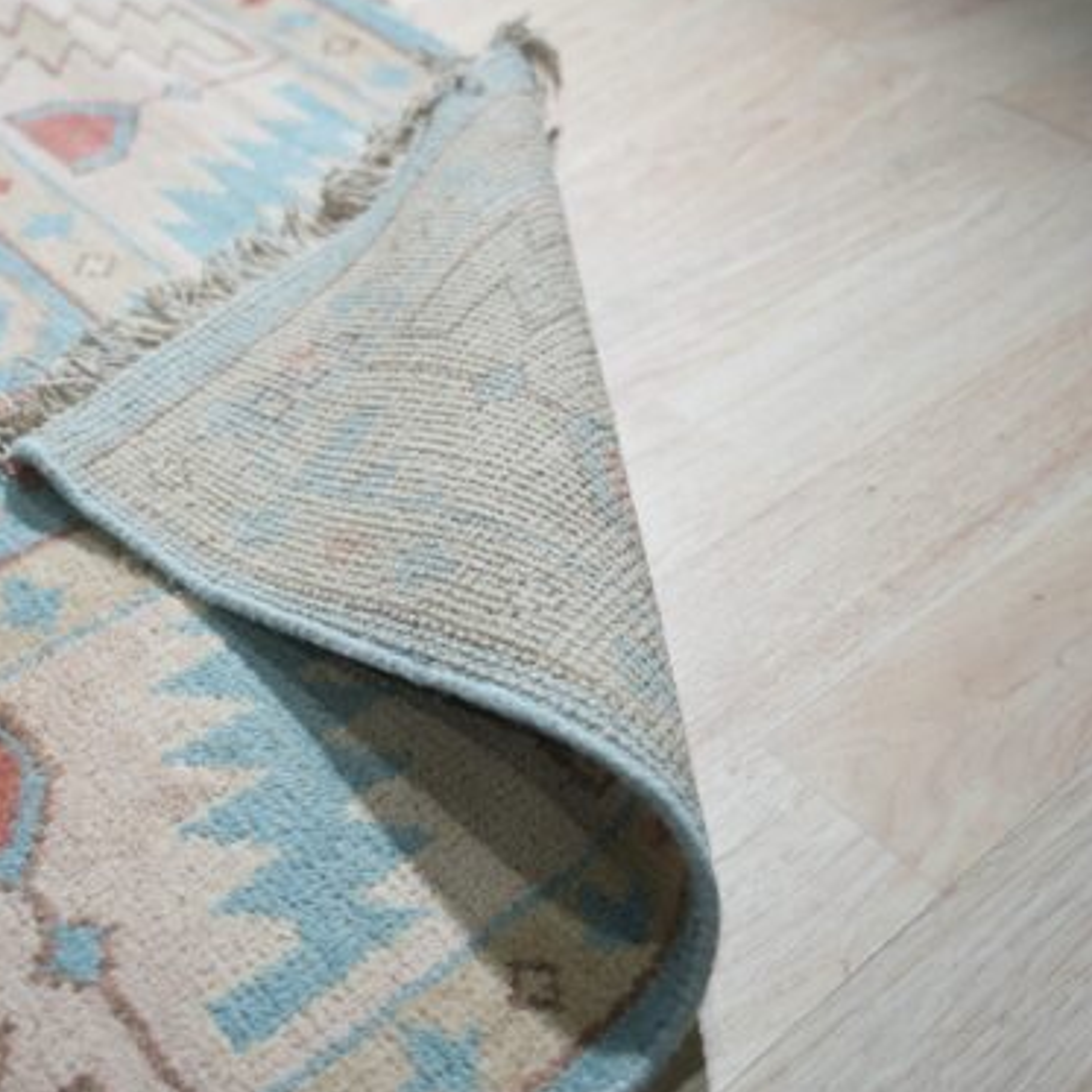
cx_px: 290
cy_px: 518
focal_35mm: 41
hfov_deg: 39.8
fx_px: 1468
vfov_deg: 40.8
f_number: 2.8
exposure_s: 1/160
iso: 400
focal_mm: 30.1
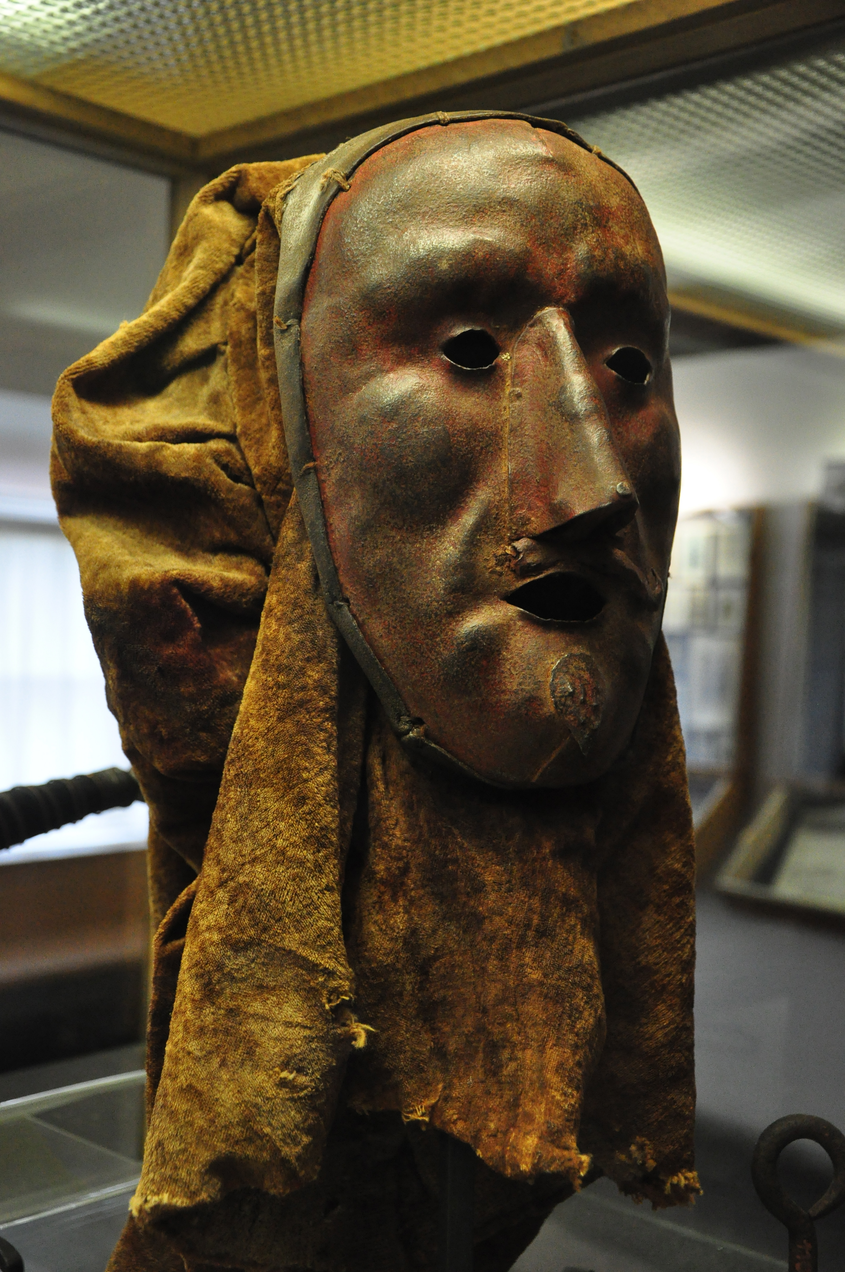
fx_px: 1588
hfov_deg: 29.8
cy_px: 636
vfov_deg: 43.7
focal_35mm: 45
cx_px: 422
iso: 2000
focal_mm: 30
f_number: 4.2
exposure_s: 1/160
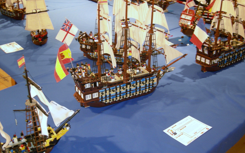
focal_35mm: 47
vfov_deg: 27.4
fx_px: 314
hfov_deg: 42.6
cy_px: 75
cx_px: 123
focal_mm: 9.1
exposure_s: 1/4.7
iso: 200
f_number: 2.9
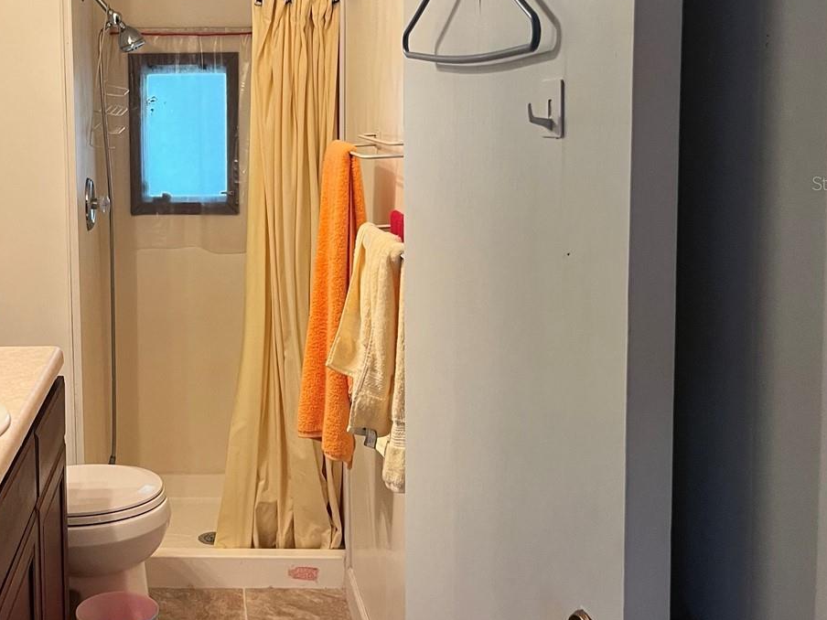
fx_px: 1099
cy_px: 183
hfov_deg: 39.6
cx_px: 166
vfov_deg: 31.2
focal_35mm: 46
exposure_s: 1/60
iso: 250
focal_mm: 5.1
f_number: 1.6
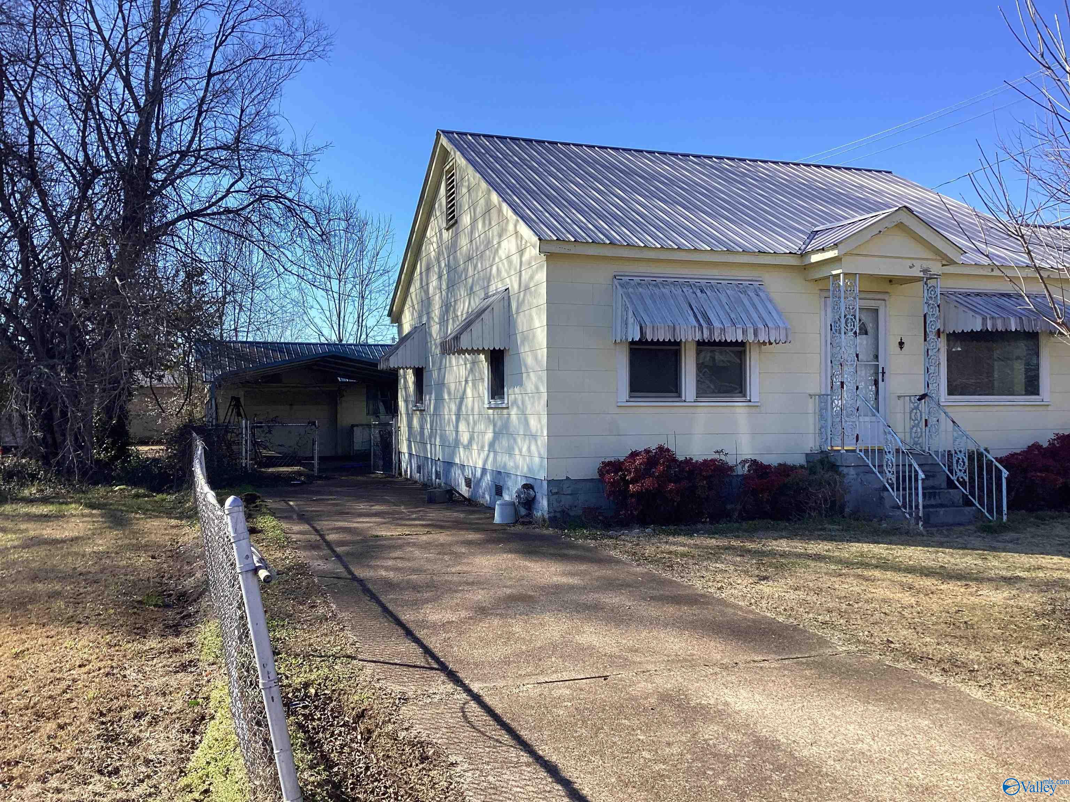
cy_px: 401
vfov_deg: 45.4
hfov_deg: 58.4
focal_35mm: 31
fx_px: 958
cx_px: 535
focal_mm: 3.3
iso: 25
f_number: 2.4
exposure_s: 1/747
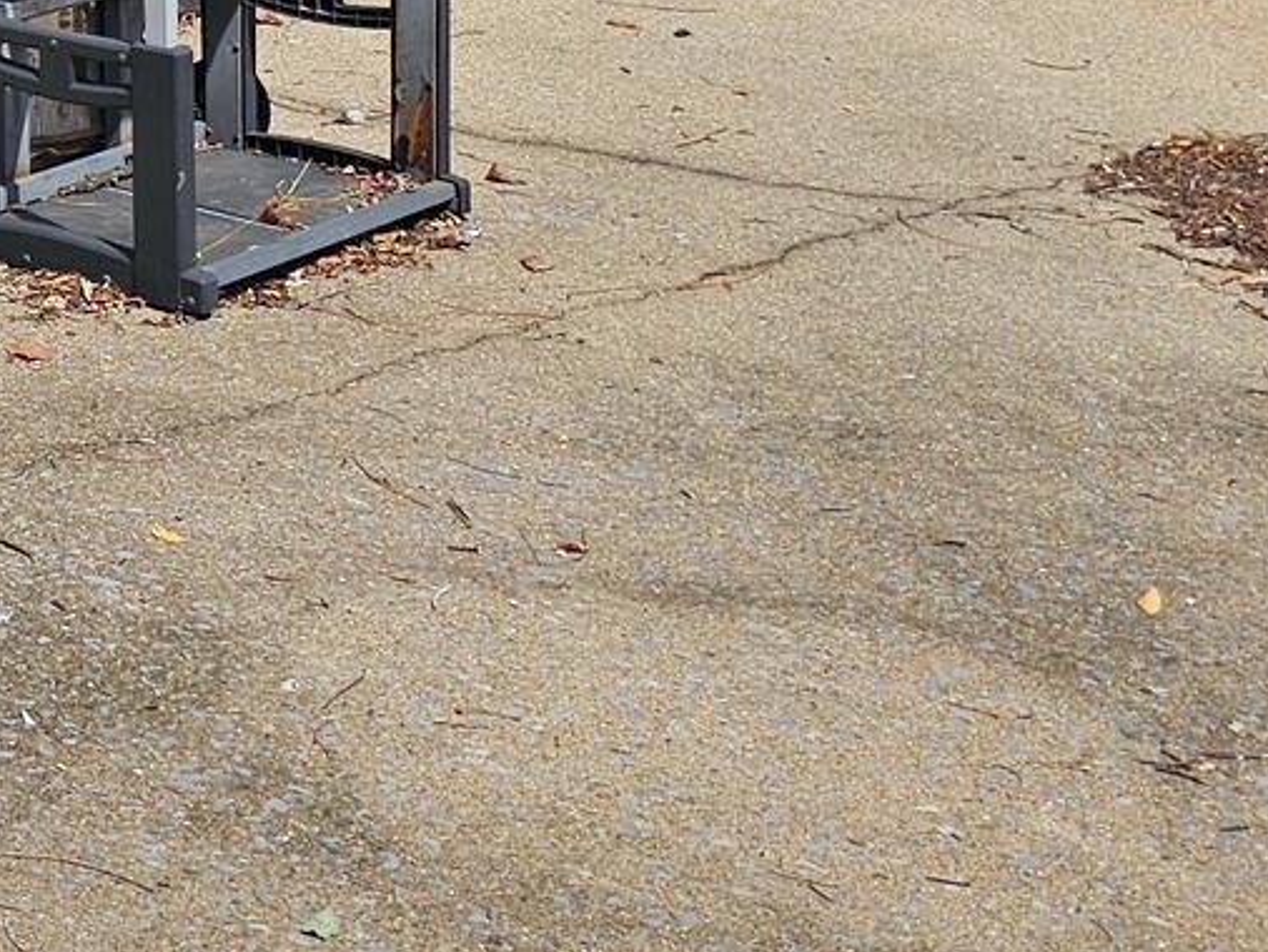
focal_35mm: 93
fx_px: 3408
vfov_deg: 14.7
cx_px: -769
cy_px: -524
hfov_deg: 18.1
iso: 10
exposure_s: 1/1255
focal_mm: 6.3
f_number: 1.7
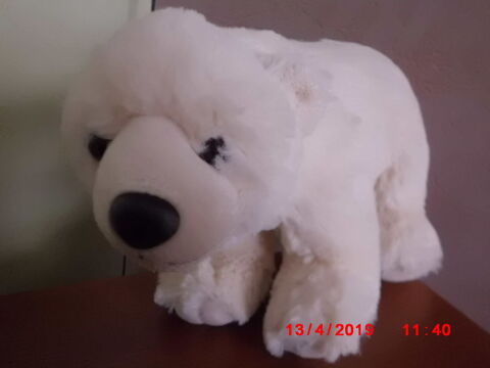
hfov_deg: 67.3
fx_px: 368
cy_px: 184
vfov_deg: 53.1
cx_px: 245
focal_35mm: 26
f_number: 3.2
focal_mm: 4.6
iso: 400
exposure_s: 1/100
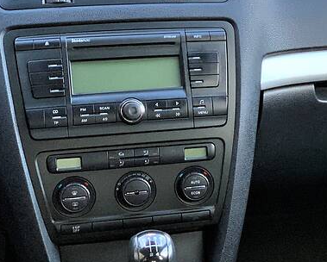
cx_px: 323
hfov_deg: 17.5
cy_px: 103
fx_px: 1037
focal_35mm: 107
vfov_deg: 14.4
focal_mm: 6
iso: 320
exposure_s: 1/60
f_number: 2.4
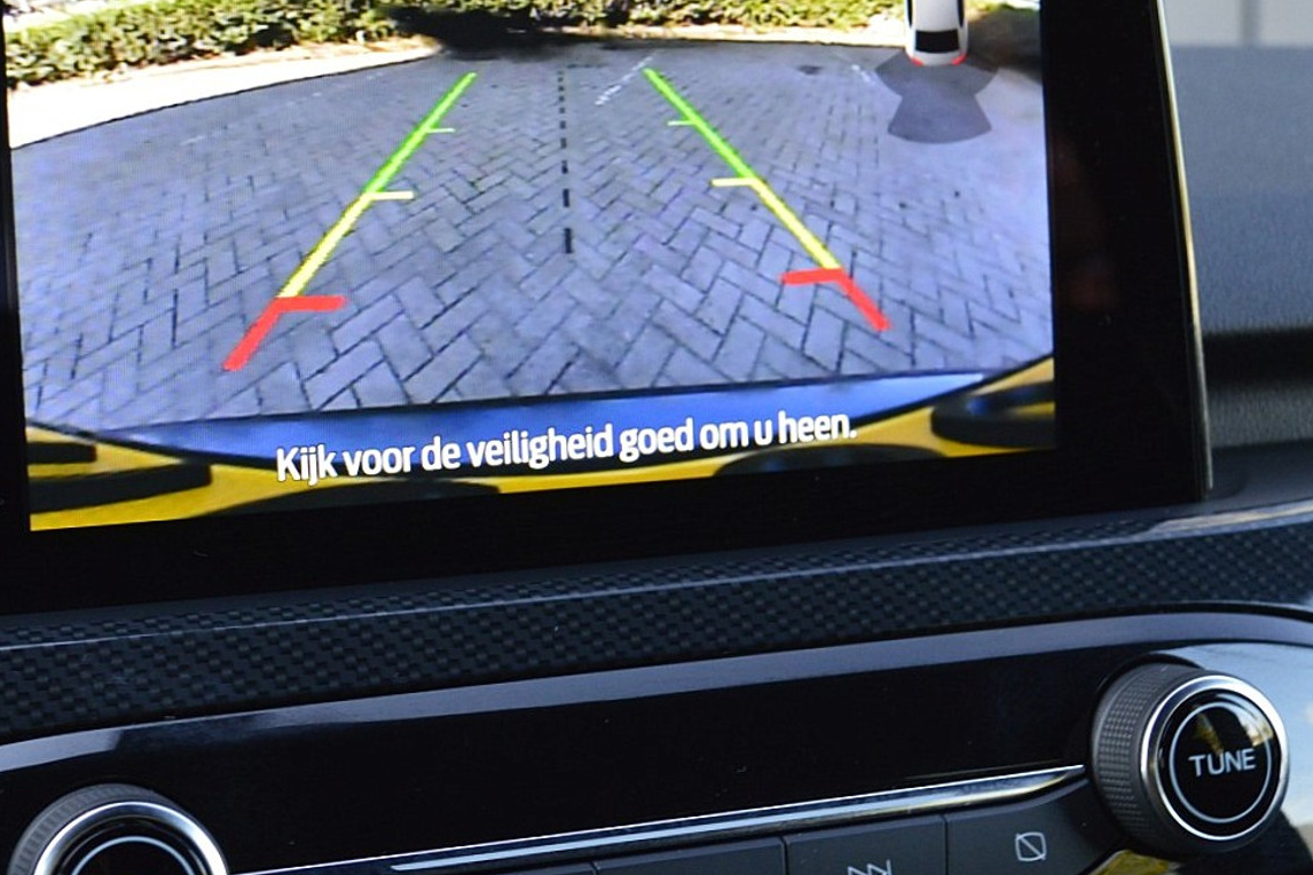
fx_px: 2474
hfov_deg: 29.5
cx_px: 445
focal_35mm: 68
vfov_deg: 20.0
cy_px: 344
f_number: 7.1
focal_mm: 27
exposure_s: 1/60
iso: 800
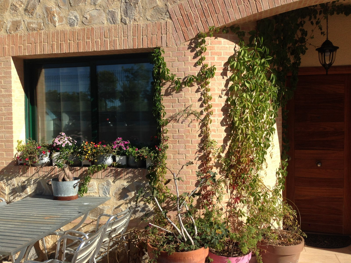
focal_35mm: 33
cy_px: 132
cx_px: 176
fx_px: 335
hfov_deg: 55.4
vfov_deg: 42.9
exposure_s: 1/1391
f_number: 2.4
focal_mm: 4.12
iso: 50
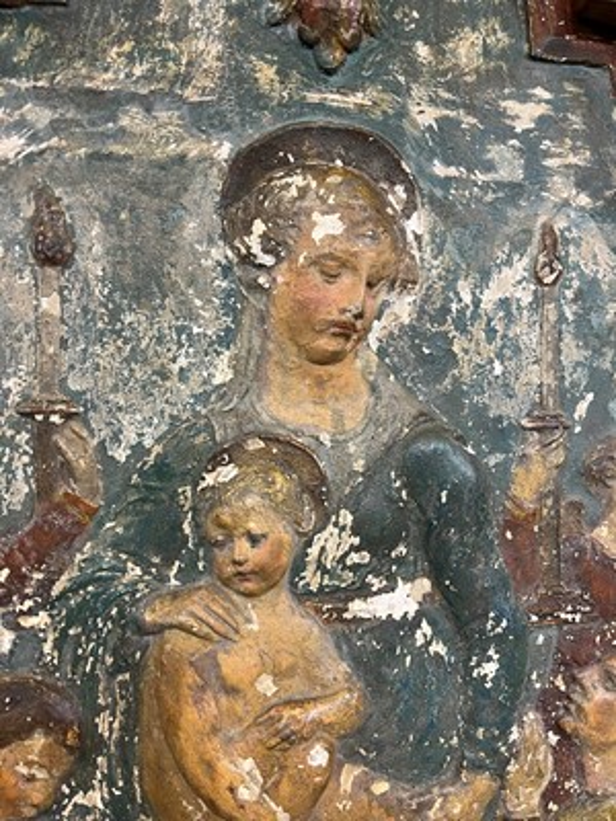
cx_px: 308
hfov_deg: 53.1
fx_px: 617
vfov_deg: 67.3
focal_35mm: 26
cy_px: 410
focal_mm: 5.1
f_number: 1.6
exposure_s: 1/50
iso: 100
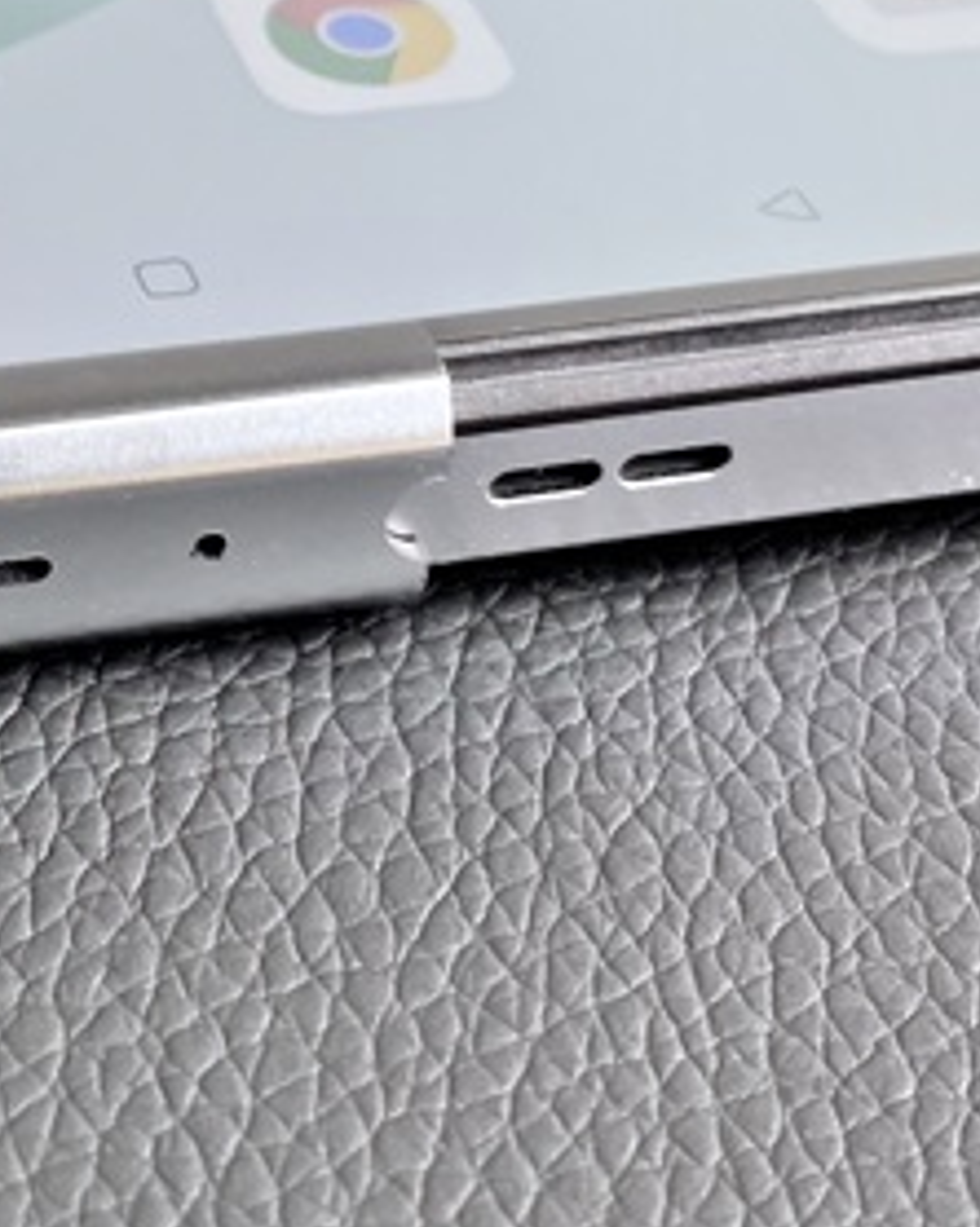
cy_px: 128
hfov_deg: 20.1
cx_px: -62
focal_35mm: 73
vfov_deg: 25.3
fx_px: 2650
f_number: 1.8
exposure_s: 1/122
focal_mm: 4.25
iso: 64
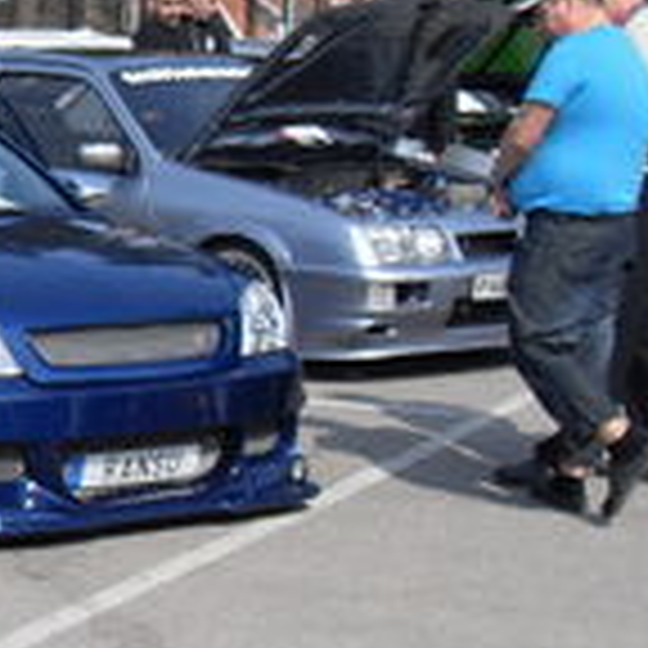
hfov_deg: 12.6
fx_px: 2838
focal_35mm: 134
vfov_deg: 13.0
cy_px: 396
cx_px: -202
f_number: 7
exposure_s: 1/180
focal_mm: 6.3
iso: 80
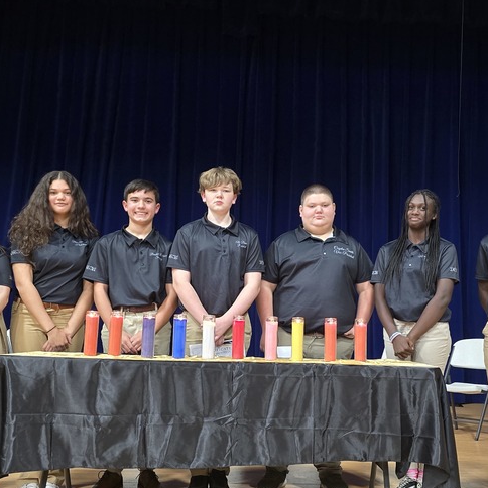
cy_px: 300
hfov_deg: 39.0
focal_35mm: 43
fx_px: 686
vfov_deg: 39.0
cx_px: 296
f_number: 1.7
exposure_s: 1/60
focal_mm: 6.3
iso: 800
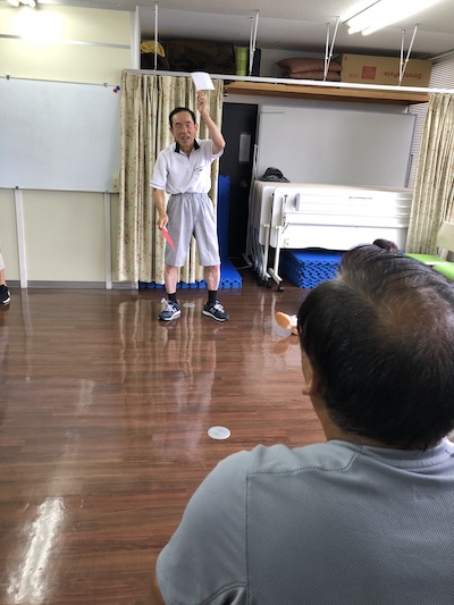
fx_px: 489
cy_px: 302
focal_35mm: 28
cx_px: 227
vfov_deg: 63.4
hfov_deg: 49.8
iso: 25
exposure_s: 1/33
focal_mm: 3.99
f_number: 1.8
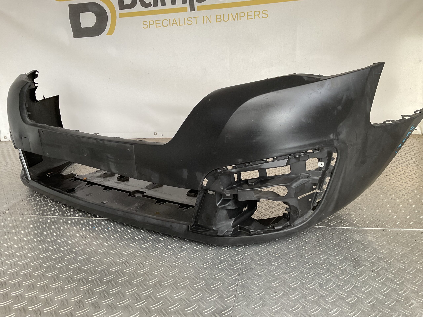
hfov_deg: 61.7
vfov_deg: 48.2
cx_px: 212
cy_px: 158
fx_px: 354
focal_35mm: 29
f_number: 1.8
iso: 40
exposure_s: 1/50
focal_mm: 3
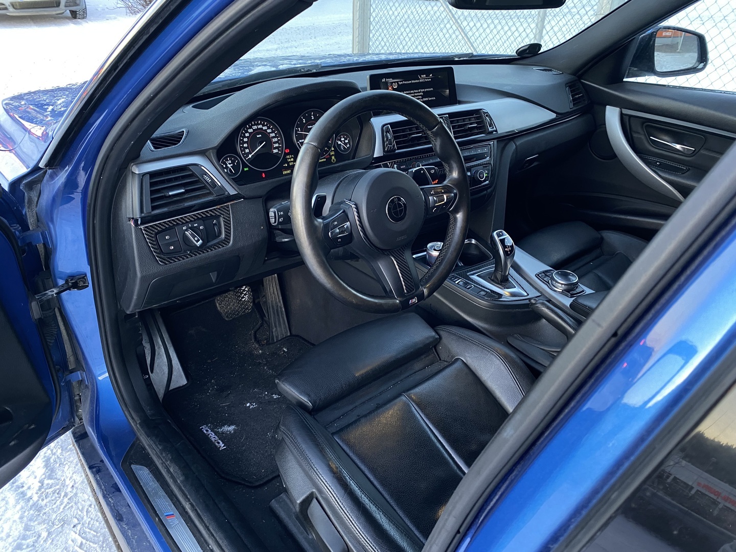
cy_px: 276
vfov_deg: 53.1
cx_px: 368
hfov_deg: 67.3
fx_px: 553
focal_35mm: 26
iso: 250
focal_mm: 4.25
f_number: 1.8
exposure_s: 1/60
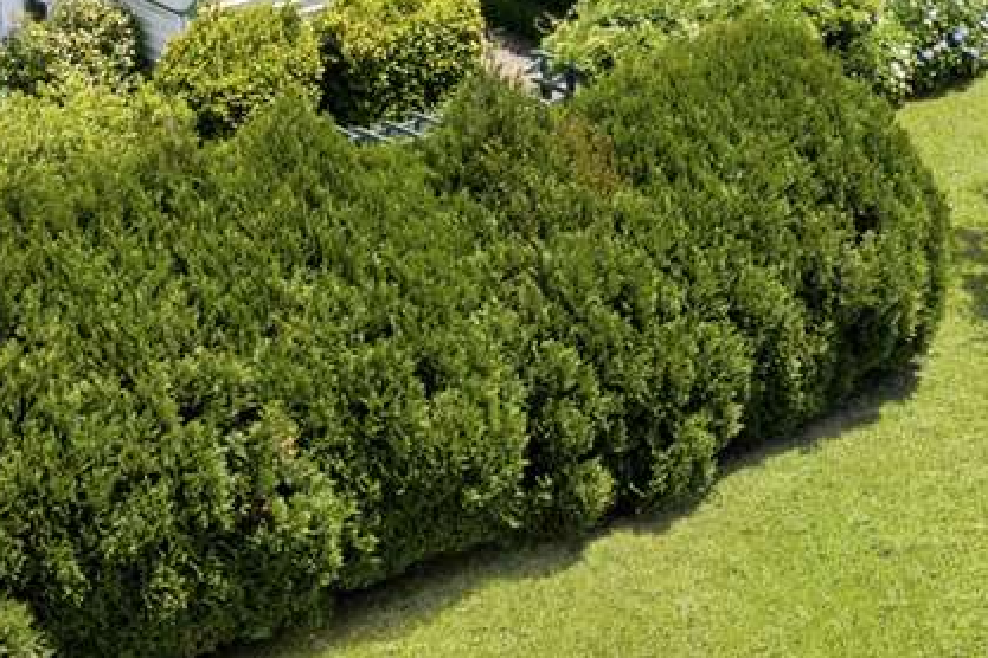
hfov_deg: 15.5
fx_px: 3540
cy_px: -283
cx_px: 1031
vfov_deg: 10.3
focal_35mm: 129
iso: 200
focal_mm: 10.26
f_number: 4.5
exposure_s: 1/2500
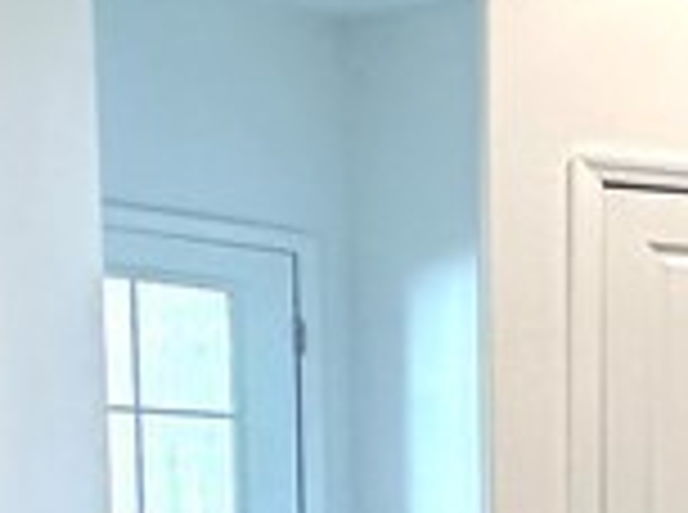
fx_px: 1864
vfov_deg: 14.6
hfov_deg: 15.6
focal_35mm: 94
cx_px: 1457
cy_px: 760
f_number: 2.2
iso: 200
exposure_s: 1/120
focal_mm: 2.22
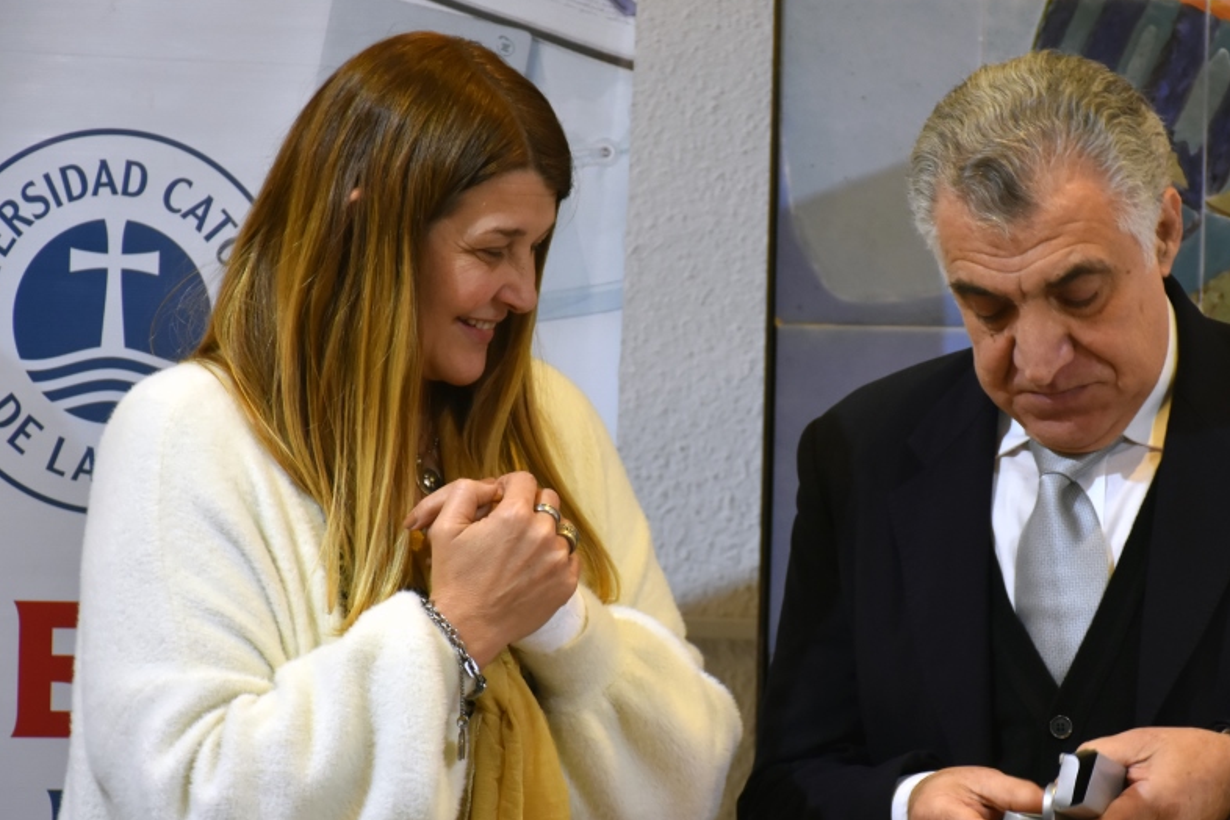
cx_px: 751
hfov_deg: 11.1
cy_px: 462
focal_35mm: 186
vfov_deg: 7.4
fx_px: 6343
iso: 800
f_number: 5.3
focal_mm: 95
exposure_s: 1/30
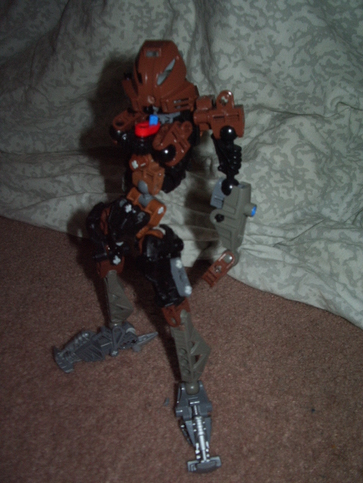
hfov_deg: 40.7
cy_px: 242
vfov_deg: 52.6
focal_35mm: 35
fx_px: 489
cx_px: 182
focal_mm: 5.8
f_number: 4.3
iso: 100
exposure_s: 1/40
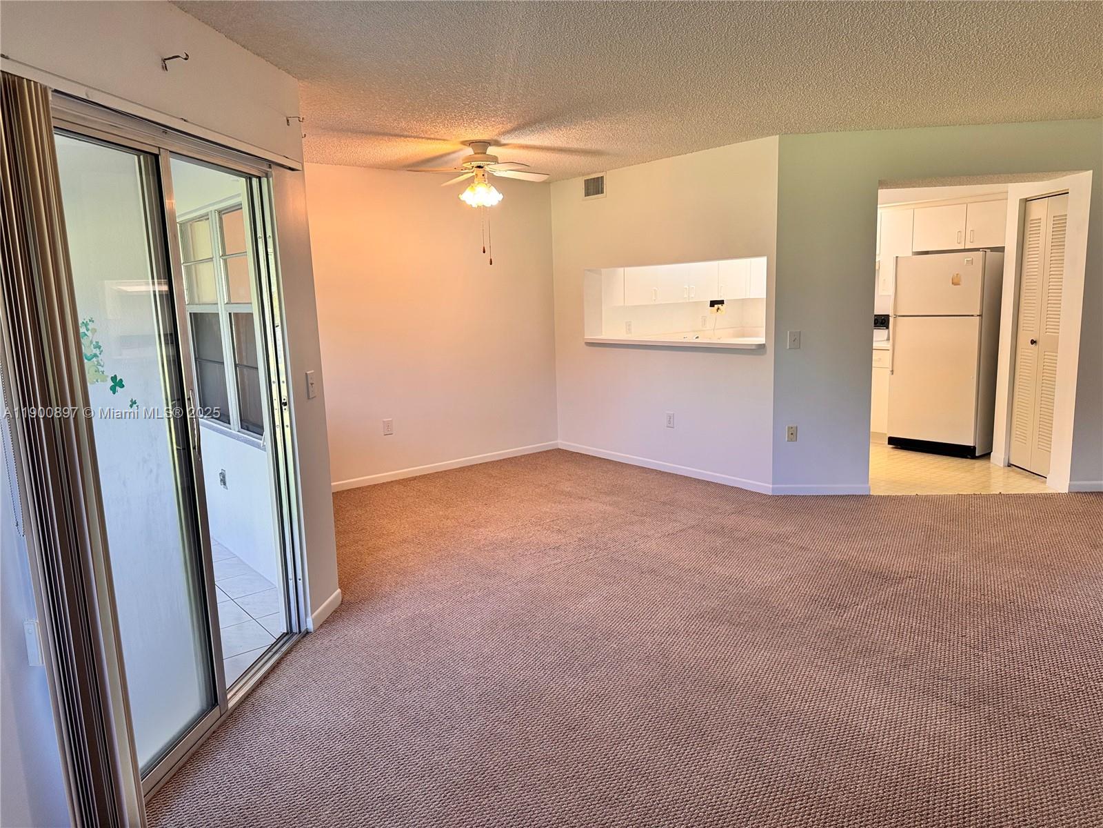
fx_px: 765
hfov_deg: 71.6
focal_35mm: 24
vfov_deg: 56.8
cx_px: 552
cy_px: 414
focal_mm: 6.76
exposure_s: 1/120
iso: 200
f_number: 1.78
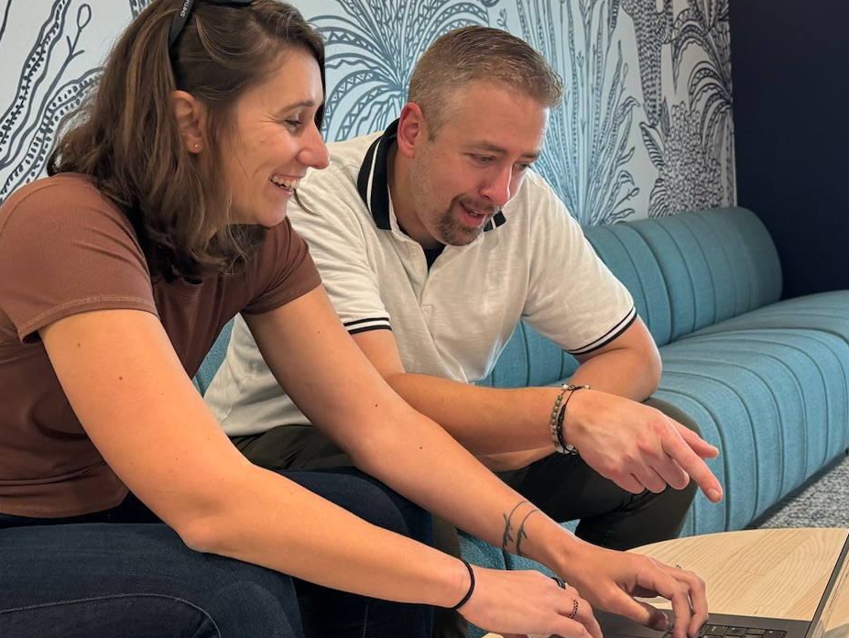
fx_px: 1300
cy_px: 334
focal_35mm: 53
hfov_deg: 36.0
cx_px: 320
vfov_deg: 27.5
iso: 200
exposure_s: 1/120
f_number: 1.78
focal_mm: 6.76
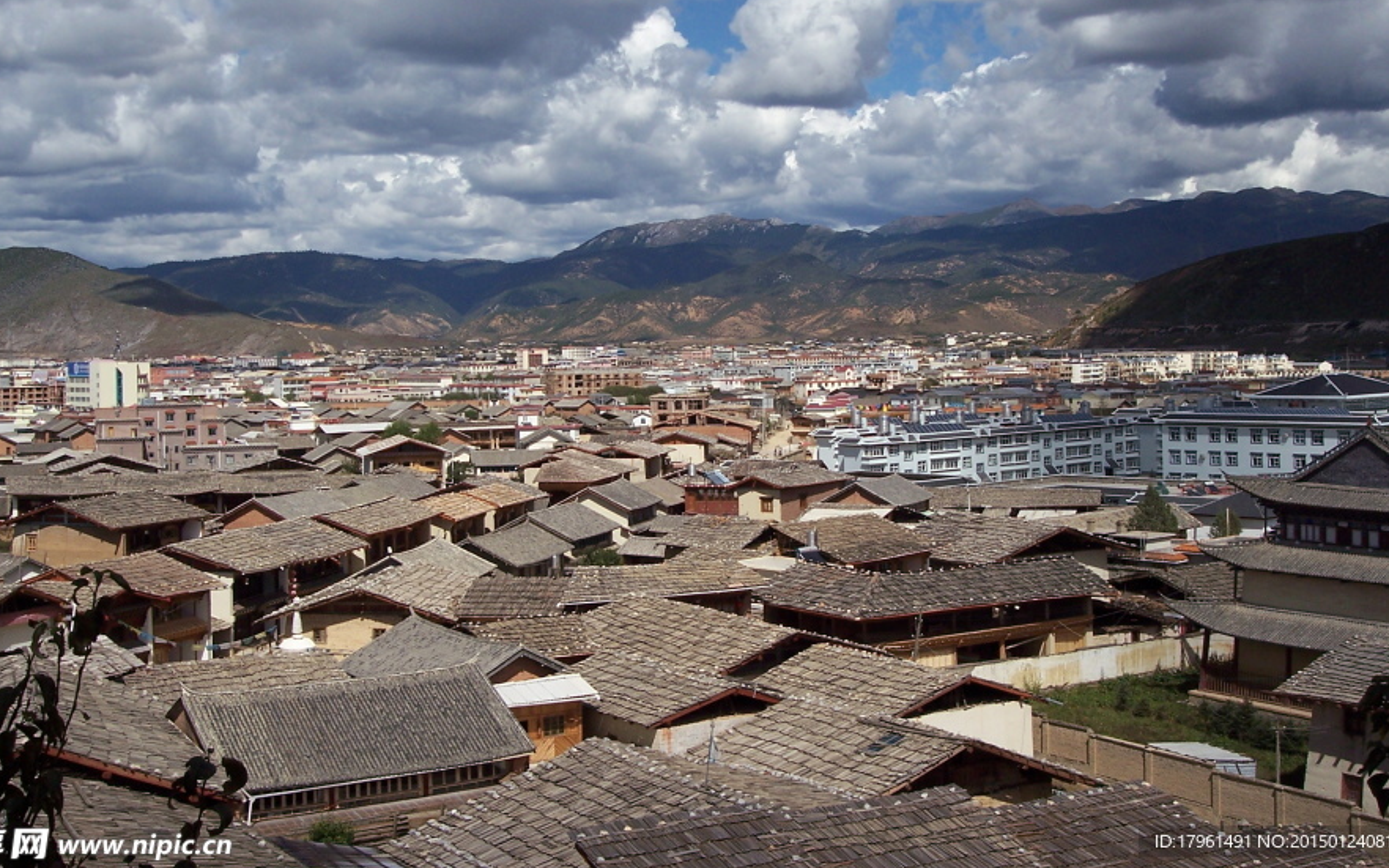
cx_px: 706
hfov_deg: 41.8
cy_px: 268
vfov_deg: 26.7
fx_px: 1817
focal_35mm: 48
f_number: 5.6
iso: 100
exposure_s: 1/750
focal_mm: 8
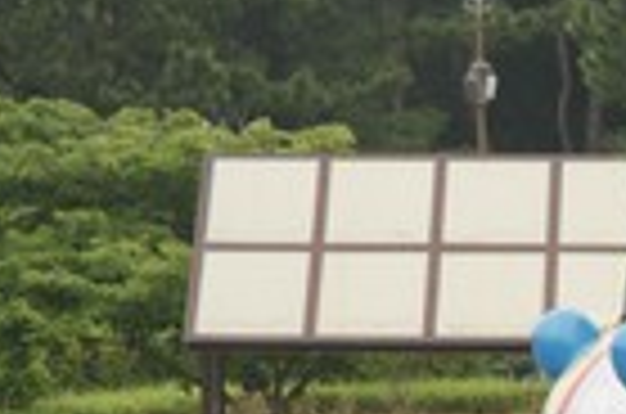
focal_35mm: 409
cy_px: 232
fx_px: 7096
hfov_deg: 5.0
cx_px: 874
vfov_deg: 3.3
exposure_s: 1/400
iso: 200
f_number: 6.3
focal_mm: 90
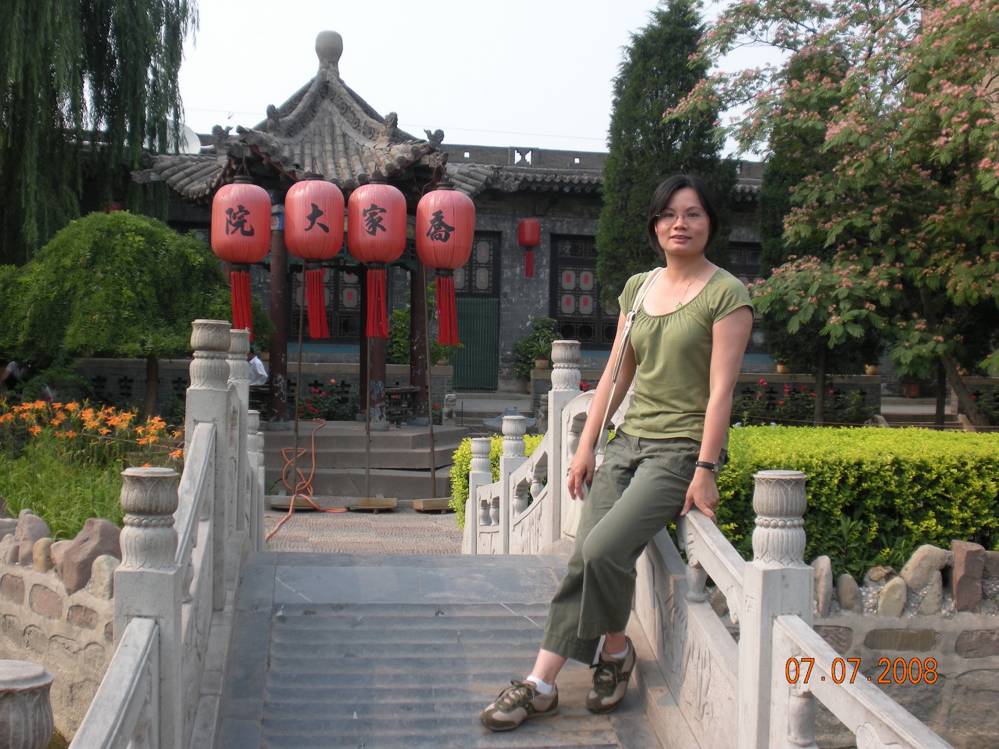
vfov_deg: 32.9
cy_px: 374
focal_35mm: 44
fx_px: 1270
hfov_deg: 42.9
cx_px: 500
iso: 64
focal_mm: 7.7
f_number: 4
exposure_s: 1/301
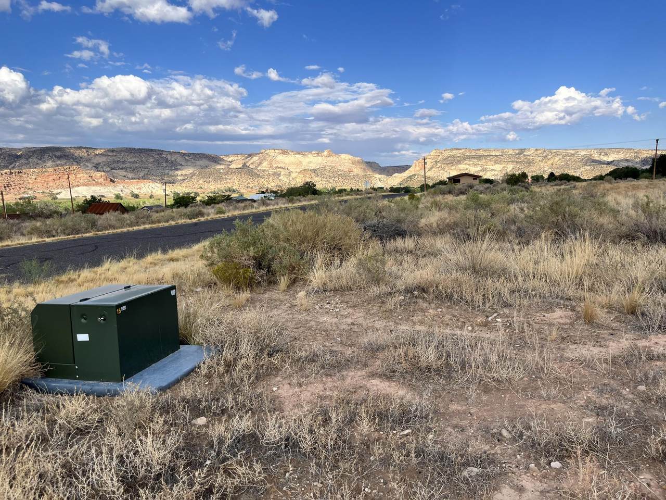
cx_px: 333
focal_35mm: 26
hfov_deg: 67.3
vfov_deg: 53.1
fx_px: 500
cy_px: 250
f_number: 1.6
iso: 50
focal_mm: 5.1
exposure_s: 1/2899
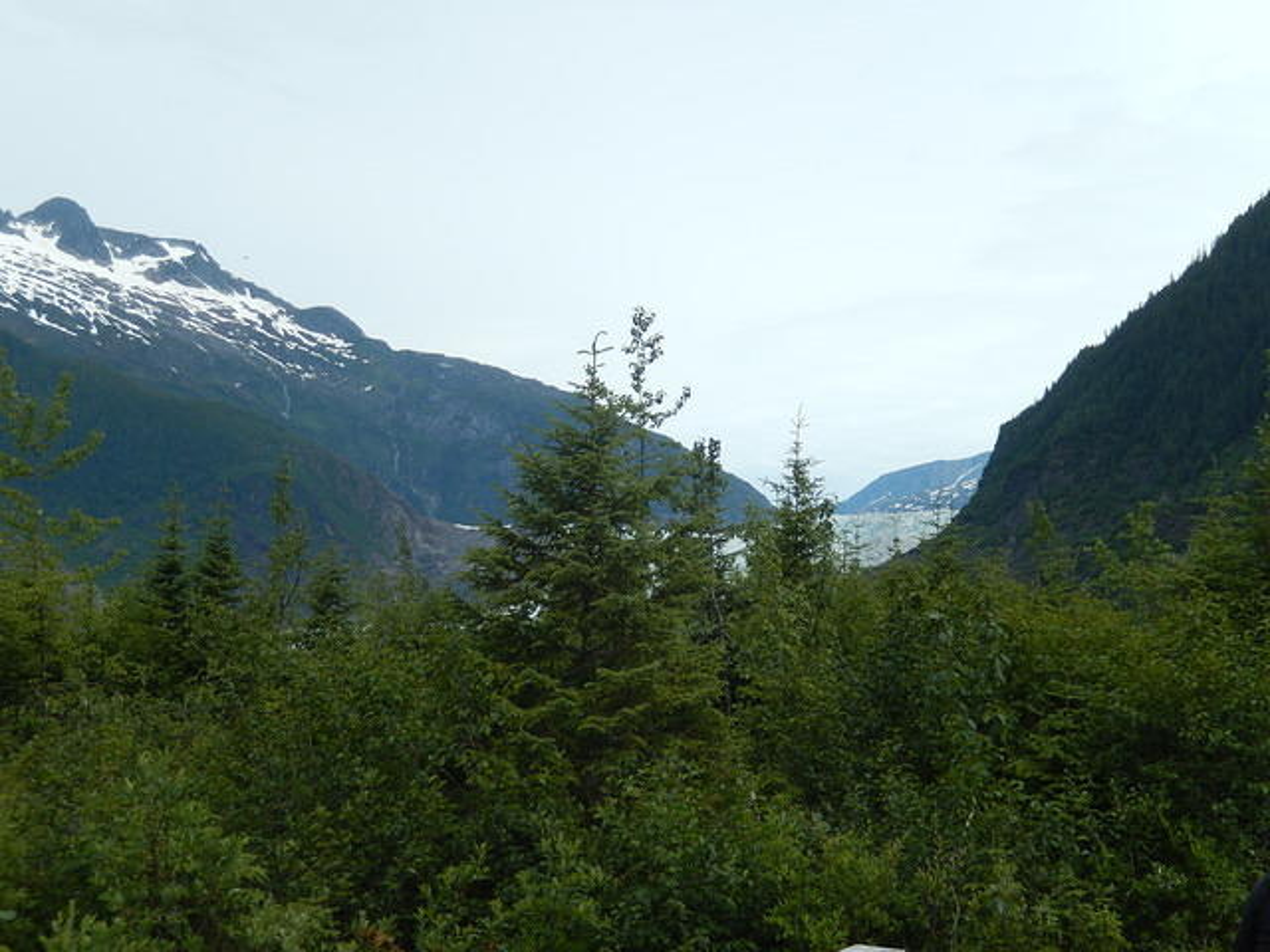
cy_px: 476
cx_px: 635
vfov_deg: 28.6
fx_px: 1871
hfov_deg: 37.5
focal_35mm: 51
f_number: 4.5
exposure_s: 1/1000
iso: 125
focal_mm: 9.2
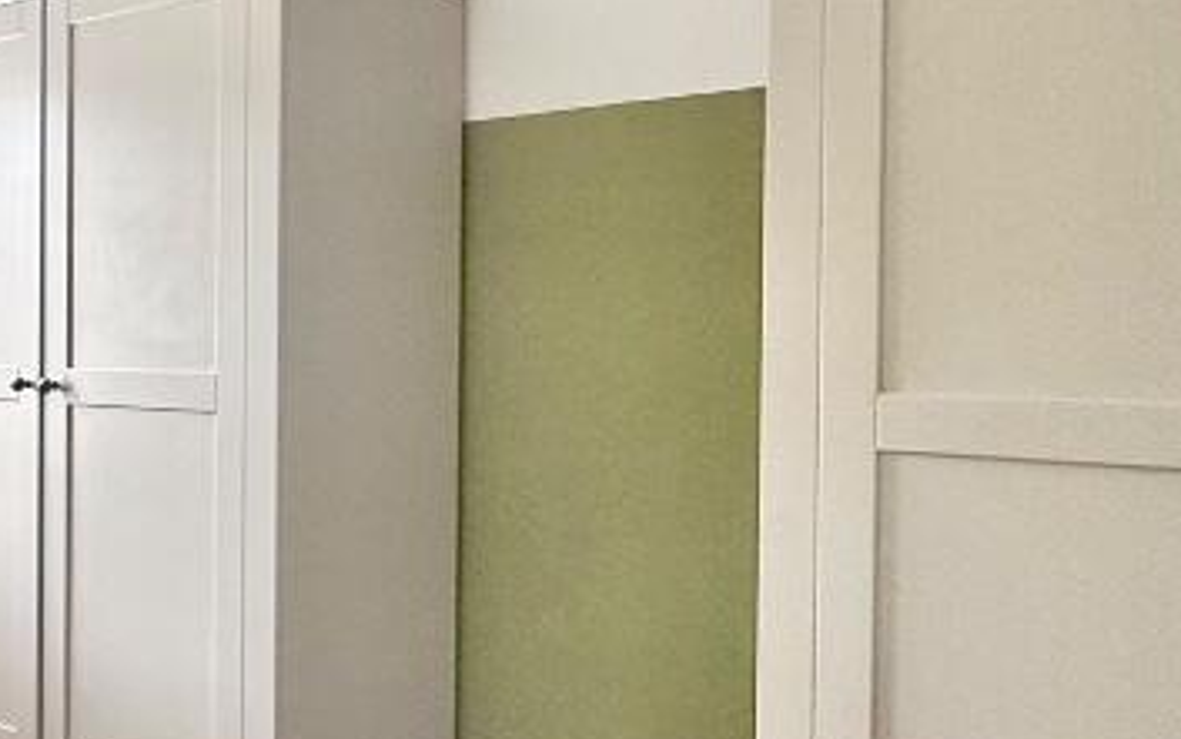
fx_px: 1385
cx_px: 248
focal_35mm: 43
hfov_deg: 44.1
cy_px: 361
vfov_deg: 29.9
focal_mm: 2.22
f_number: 2.2
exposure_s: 1/99
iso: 250
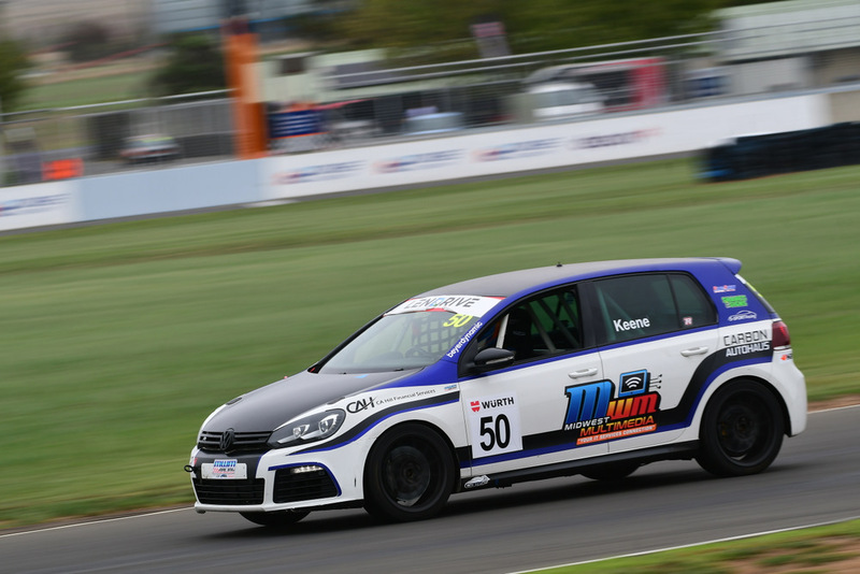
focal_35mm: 300
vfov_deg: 4.6
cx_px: 430
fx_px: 7169
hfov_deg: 6.9
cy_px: 287
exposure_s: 1/160
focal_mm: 200
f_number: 10
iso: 160
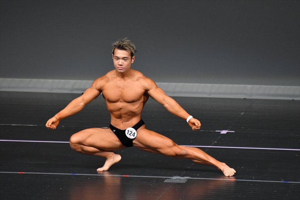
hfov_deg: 4.6
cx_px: 150
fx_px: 3748
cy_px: 100
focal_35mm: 450
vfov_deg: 3.1
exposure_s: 1/400
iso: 4000
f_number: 5.6
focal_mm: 300
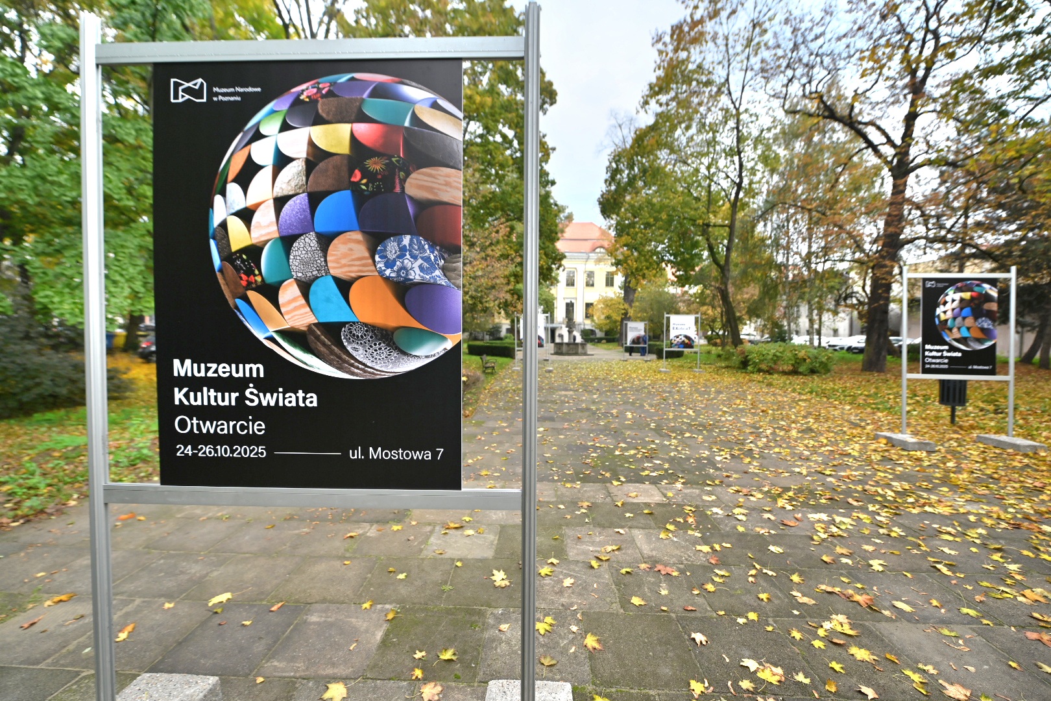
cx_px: 526
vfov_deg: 81.2
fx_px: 409
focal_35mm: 14
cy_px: 350
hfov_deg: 104.3
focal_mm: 14
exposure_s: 1/400
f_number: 3.5
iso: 100
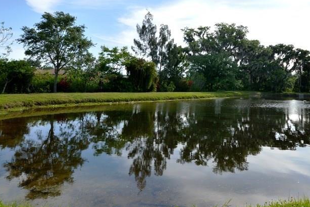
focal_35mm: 25
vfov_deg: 49.8
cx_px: 194
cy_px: 60
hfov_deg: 70.3
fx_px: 215
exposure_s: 1/500
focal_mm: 10
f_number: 11
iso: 400
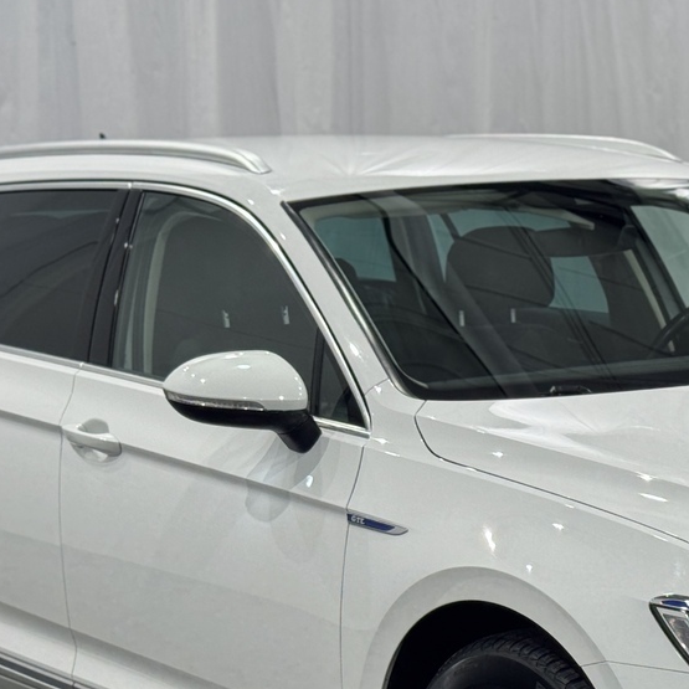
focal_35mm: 110
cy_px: 577
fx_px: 2477
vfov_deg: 15.7
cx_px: 621
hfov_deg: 15.6
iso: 50
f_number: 1.78
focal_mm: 6.76
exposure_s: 1/122
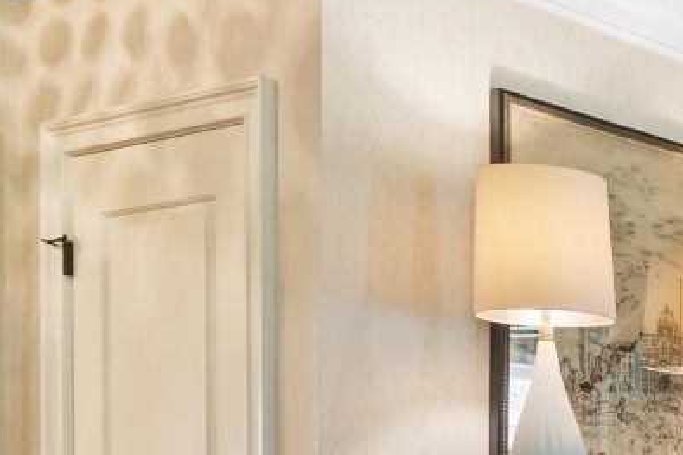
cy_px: 524
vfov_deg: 17.9
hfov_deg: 18.1
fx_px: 1384
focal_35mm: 73
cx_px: 1385
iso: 400
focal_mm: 16
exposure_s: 2
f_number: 9
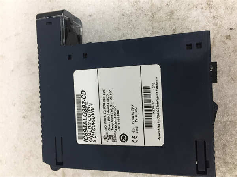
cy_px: 88
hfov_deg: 61.7
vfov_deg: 48.2
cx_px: 118
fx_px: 199
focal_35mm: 29
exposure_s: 1/33
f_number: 2.2
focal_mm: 4.15
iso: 125
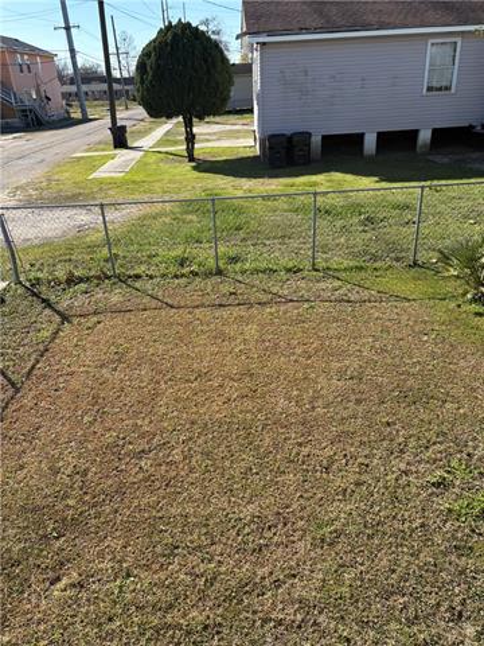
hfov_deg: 53.1
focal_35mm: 26
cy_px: 323
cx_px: 242
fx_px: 485
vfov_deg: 67.3
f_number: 1.6
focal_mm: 5.96
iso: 64
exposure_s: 1/2012
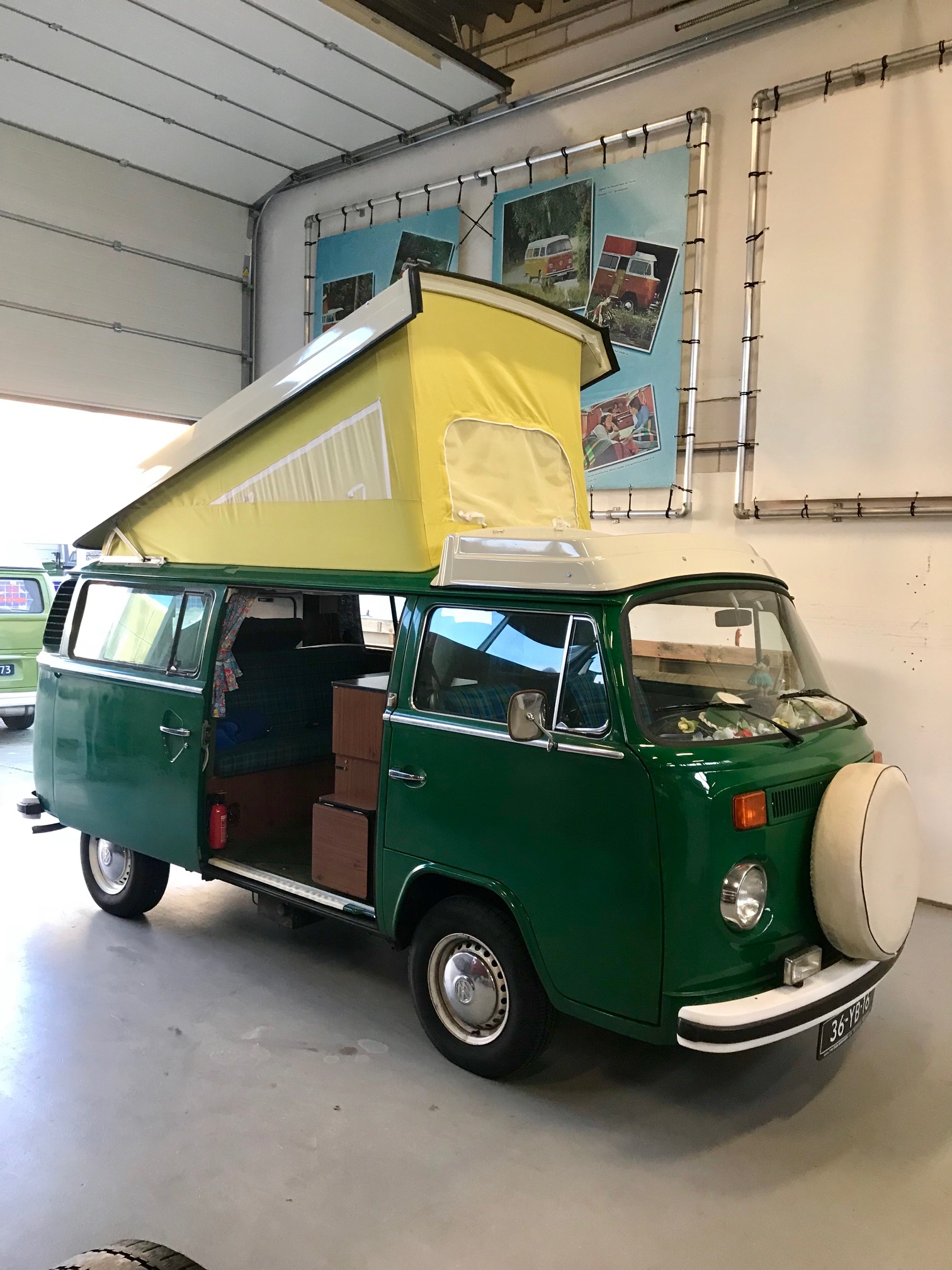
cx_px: 476
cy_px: 635
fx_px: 1027
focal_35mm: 28
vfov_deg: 63.4
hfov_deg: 49.7
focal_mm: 3.99
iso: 40
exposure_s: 1/25
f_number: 1.8
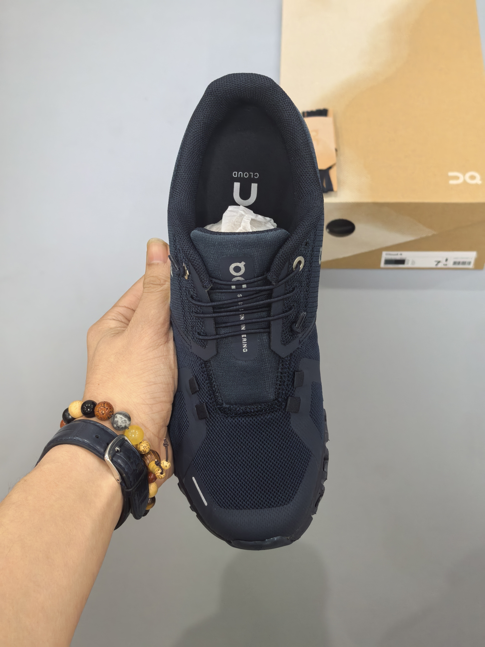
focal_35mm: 48
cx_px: 242
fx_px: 897
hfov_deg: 30.3
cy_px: 324
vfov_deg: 39.7
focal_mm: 5.75
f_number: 2
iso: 320
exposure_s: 1/50
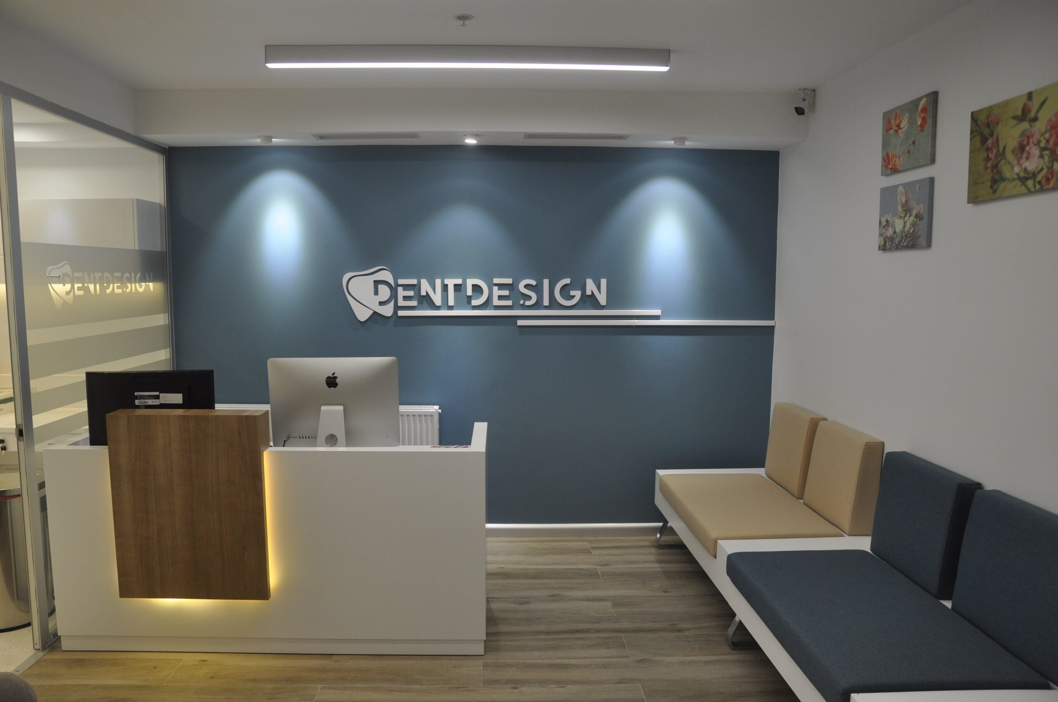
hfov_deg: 70.5
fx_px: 748
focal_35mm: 26
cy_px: 351
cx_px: 529
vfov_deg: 50.3
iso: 450
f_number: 4
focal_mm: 17
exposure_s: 1/60
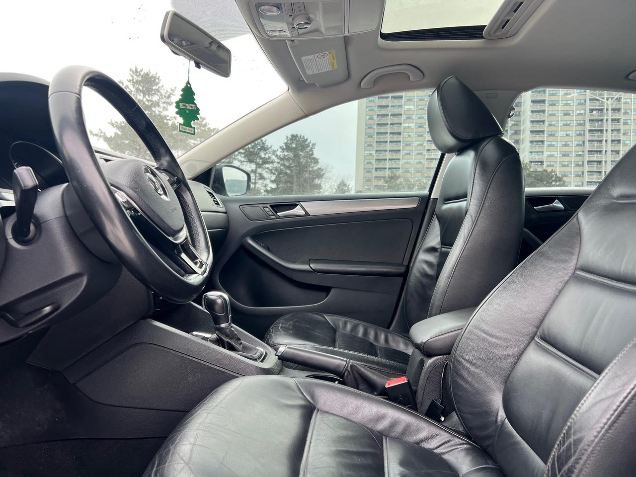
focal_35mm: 26
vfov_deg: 53.1
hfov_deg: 67.3
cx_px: 318
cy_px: 238
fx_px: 478
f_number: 1.5
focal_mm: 5.7
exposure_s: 1/214
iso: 40
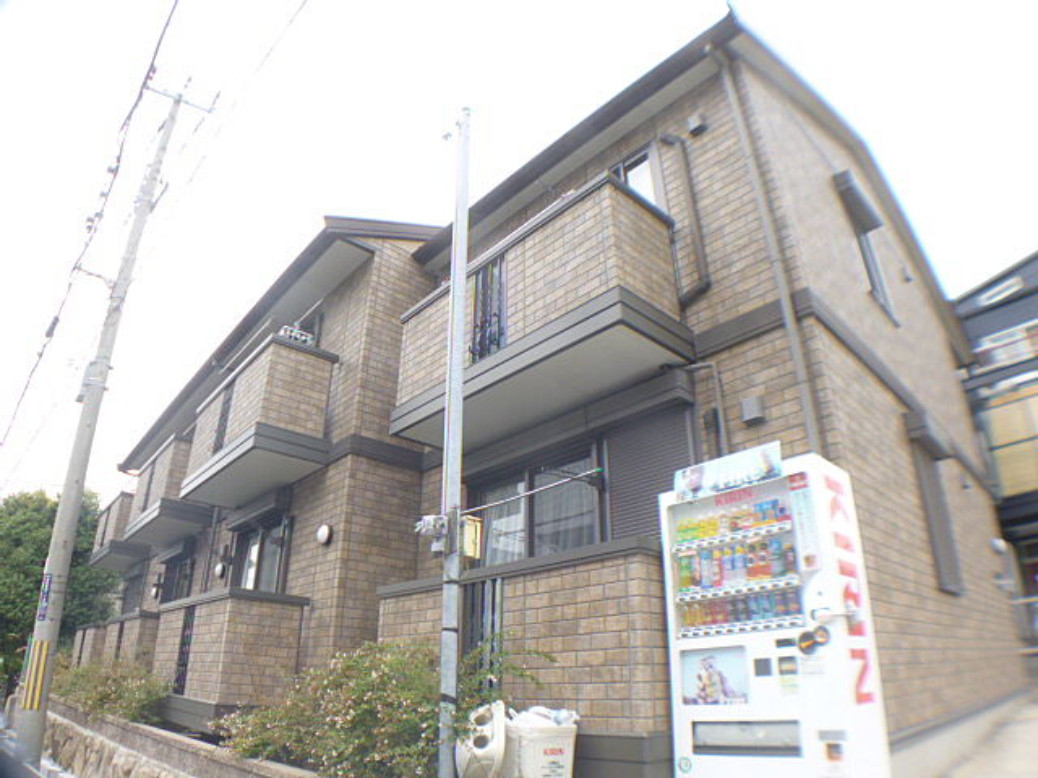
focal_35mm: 32
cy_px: 389
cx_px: 519
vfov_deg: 44.2
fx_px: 960
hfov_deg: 56.8
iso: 100
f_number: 2.9
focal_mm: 5.7
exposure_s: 1/200
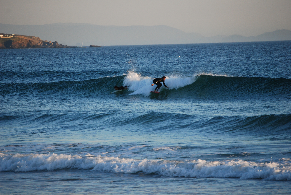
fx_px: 2487
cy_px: 99
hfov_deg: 6.7
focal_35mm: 307
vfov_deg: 4.5
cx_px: 146
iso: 400
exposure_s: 1/500
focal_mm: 200
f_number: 5.6
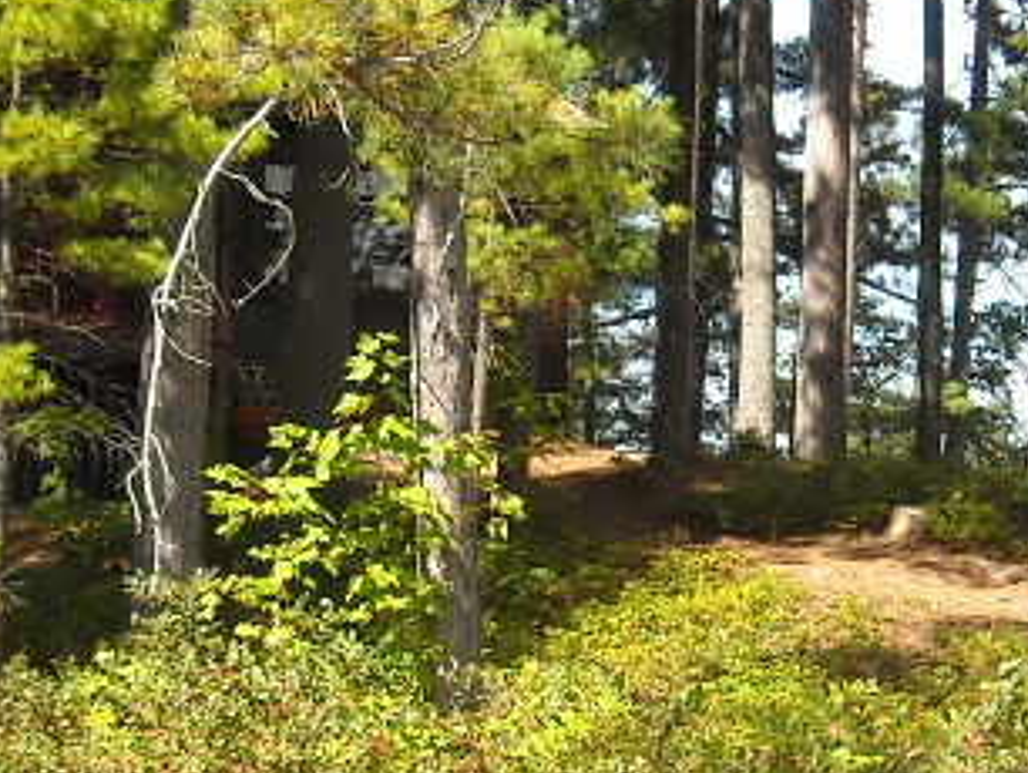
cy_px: 460
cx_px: 454
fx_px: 3477
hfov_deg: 16.8
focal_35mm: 117
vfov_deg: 12.7
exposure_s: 1/369
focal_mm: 5.7
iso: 64
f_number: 2.8
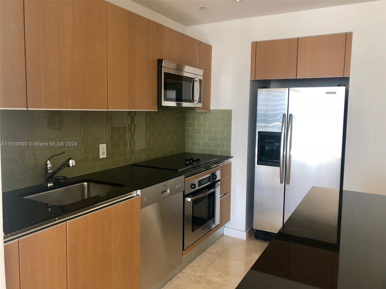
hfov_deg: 63.4
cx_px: 193
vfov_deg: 49.7
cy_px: 144
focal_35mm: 28
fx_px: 312
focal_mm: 3.99
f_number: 1.8
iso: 40
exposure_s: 1/20
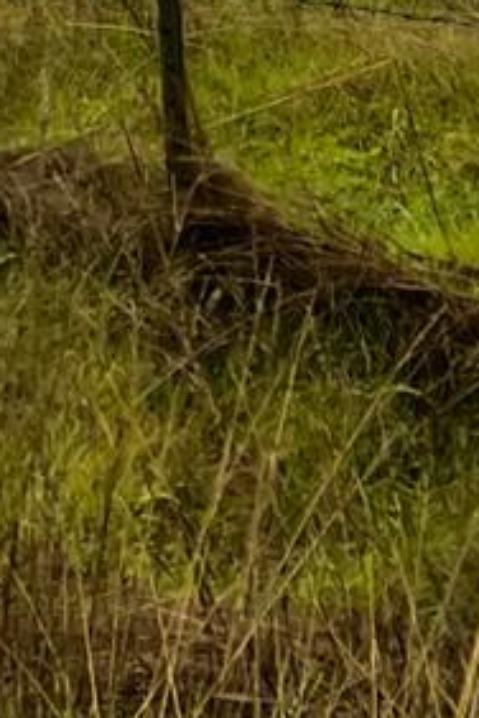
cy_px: -1138
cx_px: 1074
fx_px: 2874
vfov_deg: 11.3
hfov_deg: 8.8
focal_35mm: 144
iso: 50
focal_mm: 5.7
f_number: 1.5
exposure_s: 1/383
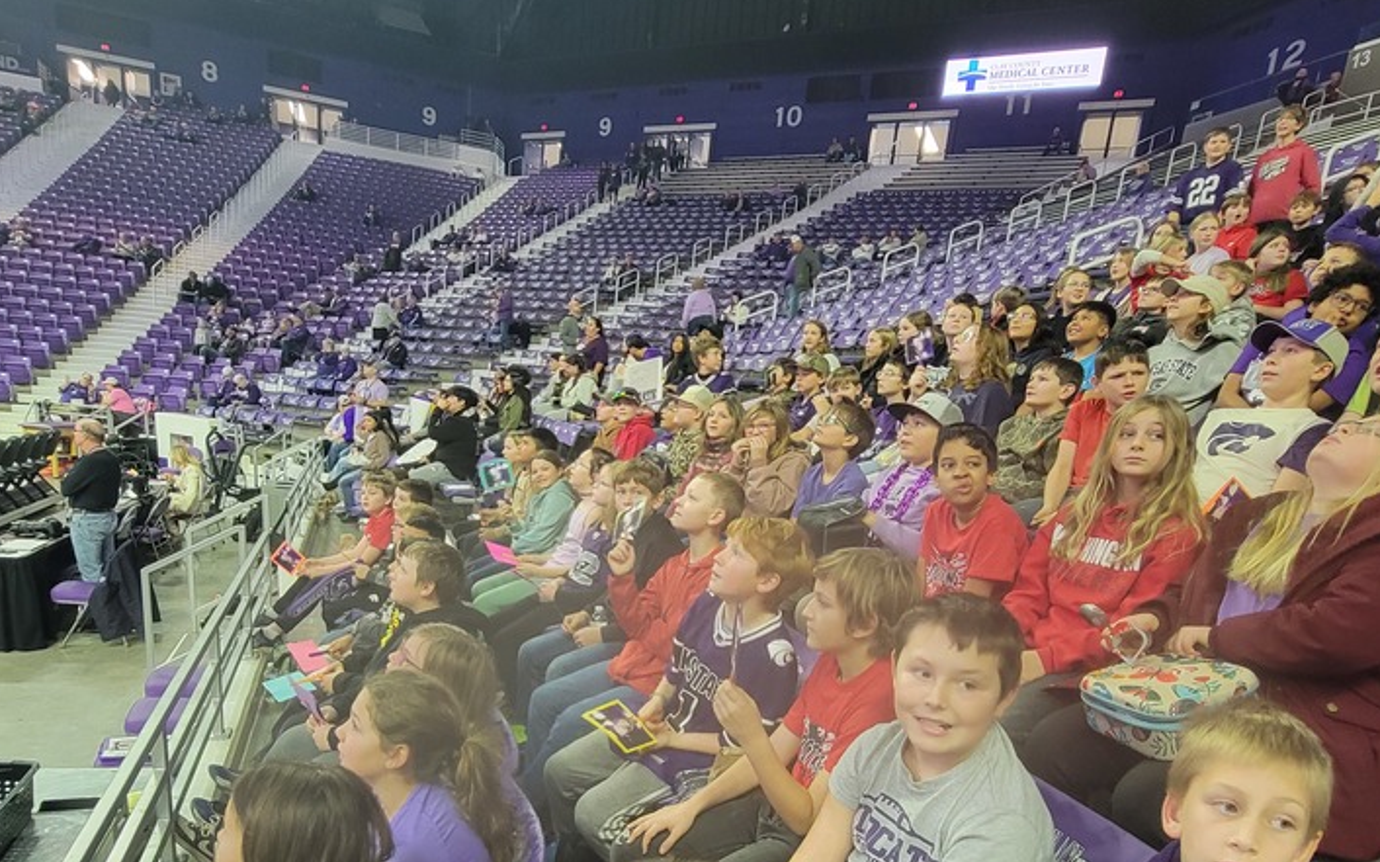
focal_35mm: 20
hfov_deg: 85.0
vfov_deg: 57.5
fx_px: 752
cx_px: 657
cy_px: 612
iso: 320
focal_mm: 2.2
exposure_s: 1/40
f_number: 2.2
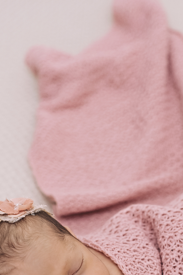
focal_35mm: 72
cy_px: 212
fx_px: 550
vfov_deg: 27.6
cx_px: 126
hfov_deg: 18.8
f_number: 3.5
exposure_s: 1/200
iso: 500
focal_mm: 35
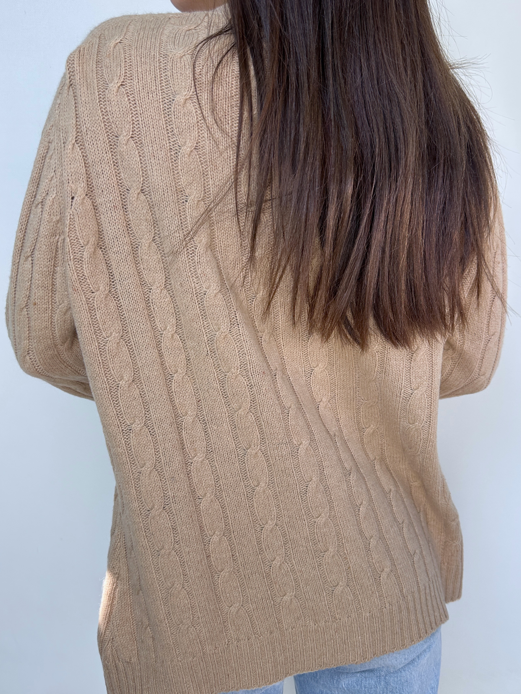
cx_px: 260
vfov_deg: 71.6
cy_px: 347
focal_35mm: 24
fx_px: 482
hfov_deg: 56.8
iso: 64
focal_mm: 6.86
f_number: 1.78
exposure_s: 1/159
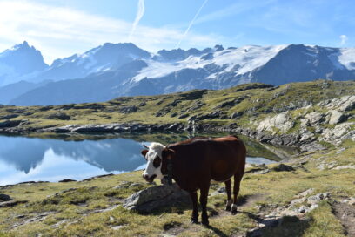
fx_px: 325
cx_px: 178
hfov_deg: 57.2
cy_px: 118
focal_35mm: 33
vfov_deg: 40.0
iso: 200
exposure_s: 1/400
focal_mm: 22
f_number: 10
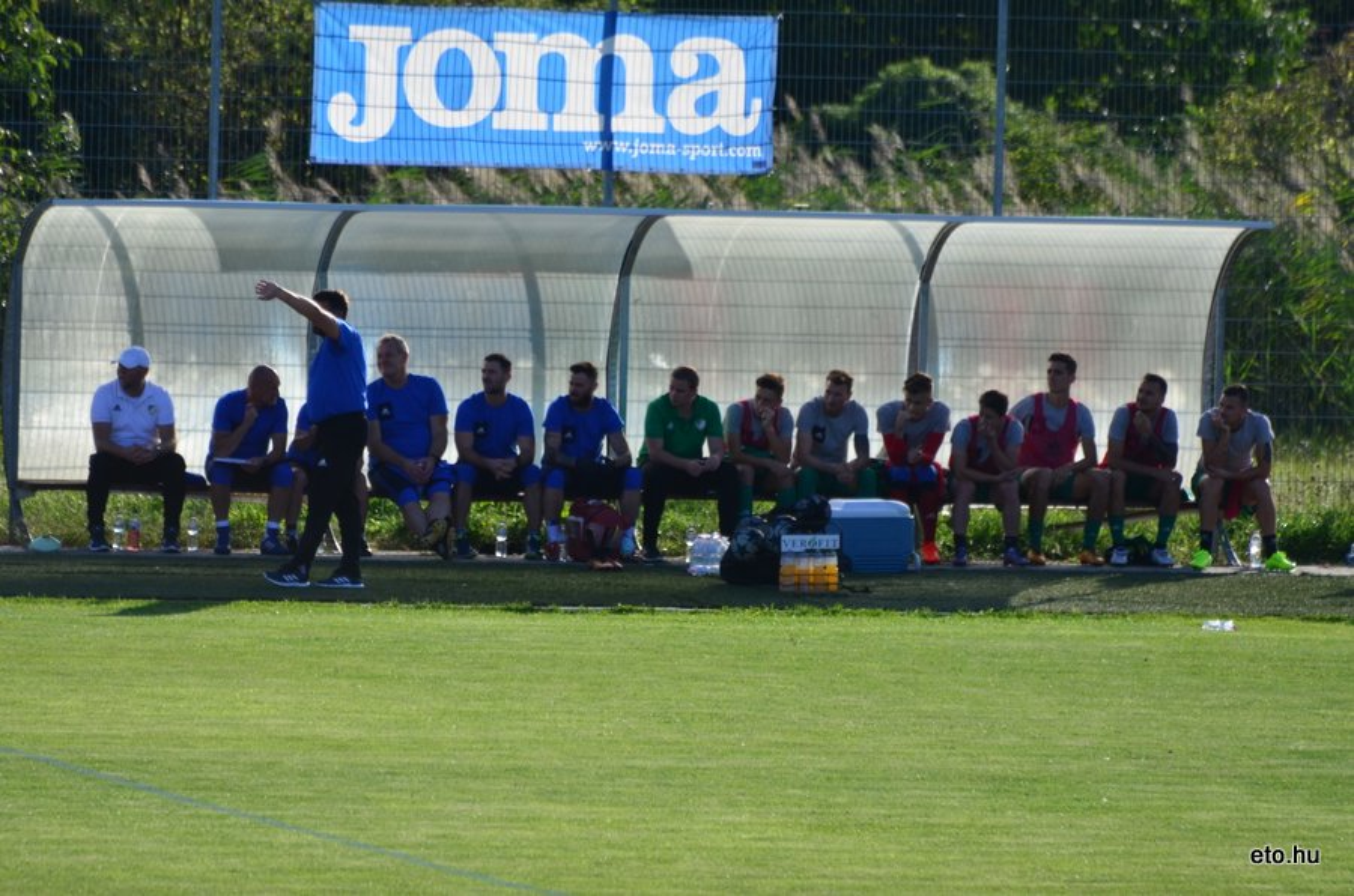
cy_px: 448
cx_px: 677
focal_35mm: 450
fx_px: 16889
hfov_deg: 4.6
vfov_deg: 3.0
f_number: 5.6
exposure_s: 1/1250
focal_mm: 300
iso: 400
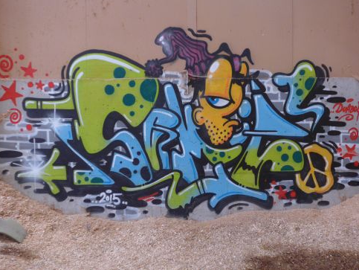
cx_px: 181
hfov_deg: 59.9
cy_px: 134
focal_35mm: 30
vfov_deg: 46.9
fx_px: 311
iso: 400
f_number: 2
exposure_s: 1/25
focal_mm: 6
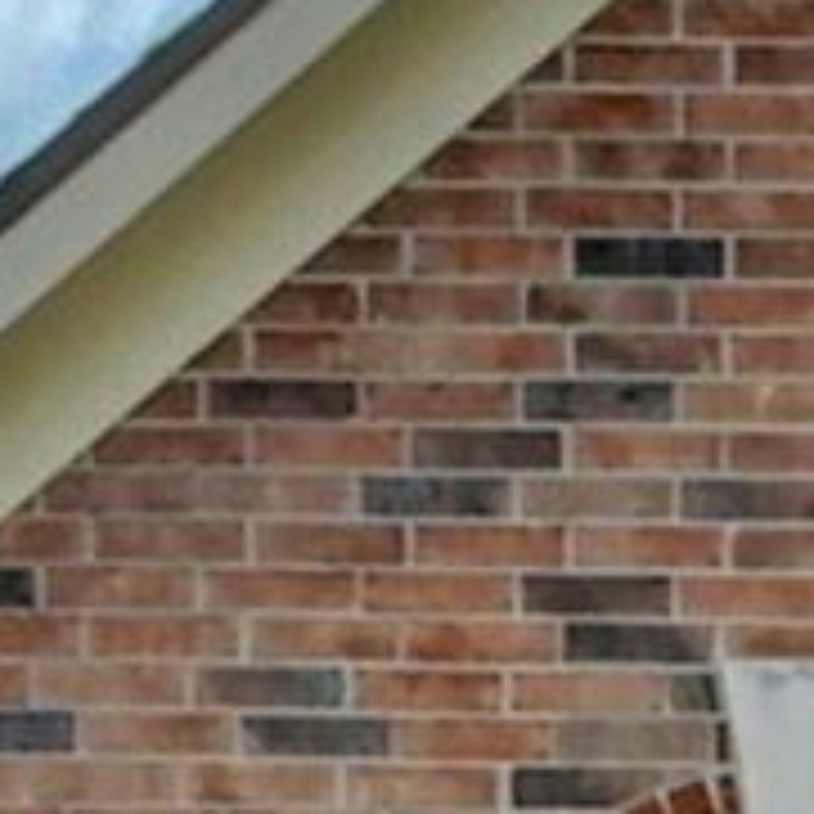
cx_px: 2829
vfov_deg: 4.7
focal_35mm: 347
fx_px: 9232
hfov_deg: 4.7
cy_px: 2845
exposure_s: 1/13
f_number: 32
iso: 400
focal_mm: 24
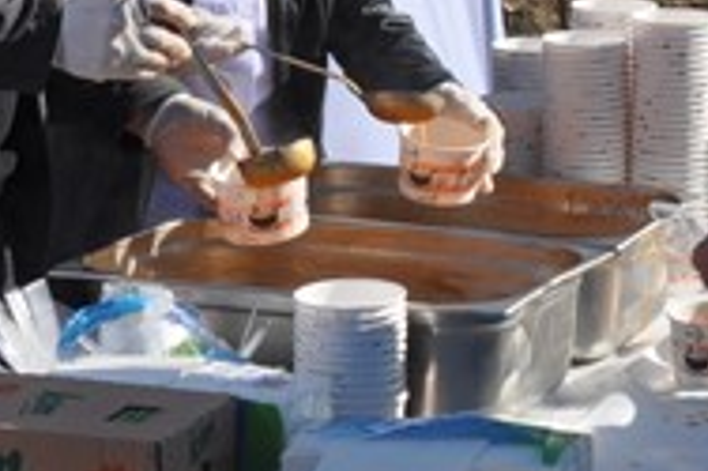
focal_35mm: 145
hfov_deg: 14.0
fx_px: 2849
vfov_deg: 9.1
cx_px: 670
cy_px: -283
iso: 200
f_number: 13
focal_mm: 28
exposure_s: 1/160
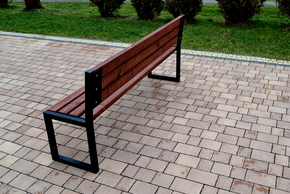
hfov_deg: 53.1
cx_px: 145
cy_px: 97
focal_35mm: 36
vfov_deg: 36.9
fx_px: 290
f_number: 5.6
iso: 180
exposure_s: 1/125
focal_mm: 24
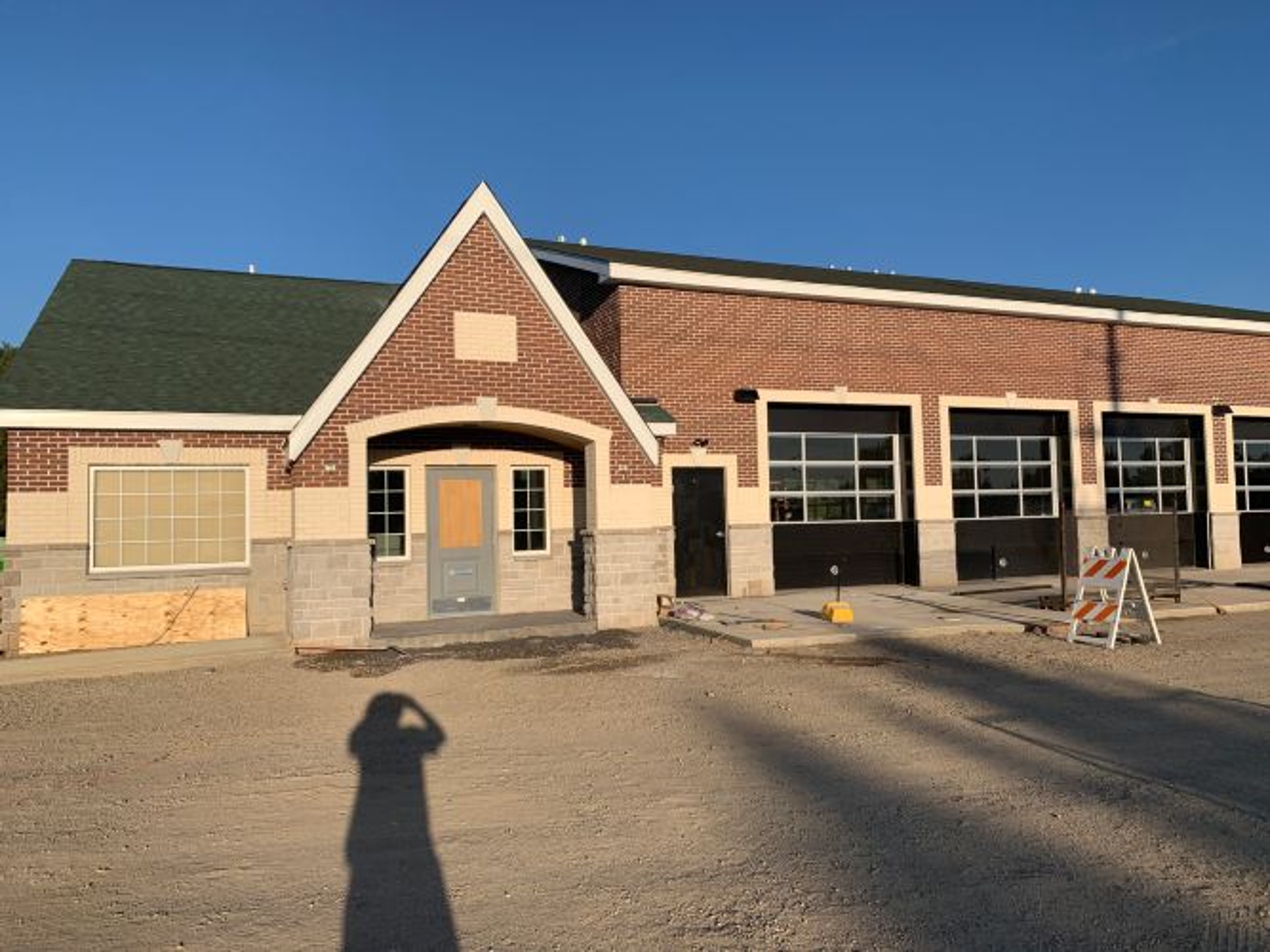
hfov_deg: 67.3
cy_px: 476
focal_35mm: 26
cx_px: 635
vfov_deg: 53.0
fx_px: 954
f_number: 1.8
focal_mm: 4.25
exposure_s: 1/2611
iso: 25
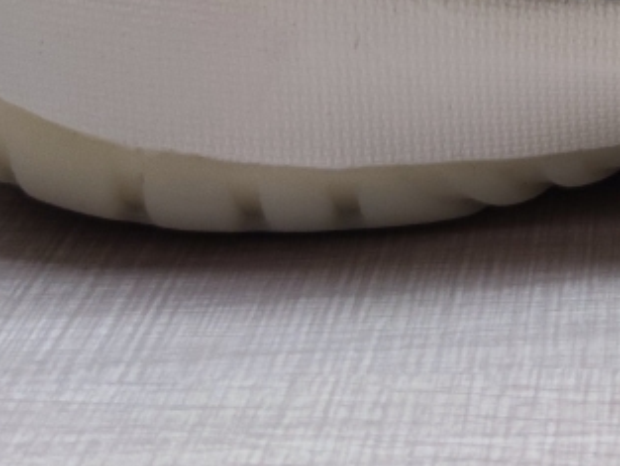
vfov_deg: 14.2
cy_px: -212
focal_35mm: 98
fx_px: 1756
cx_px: 870
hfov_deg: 18.3
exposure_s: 1/100
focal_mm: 6.72
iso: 363
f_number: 1.69
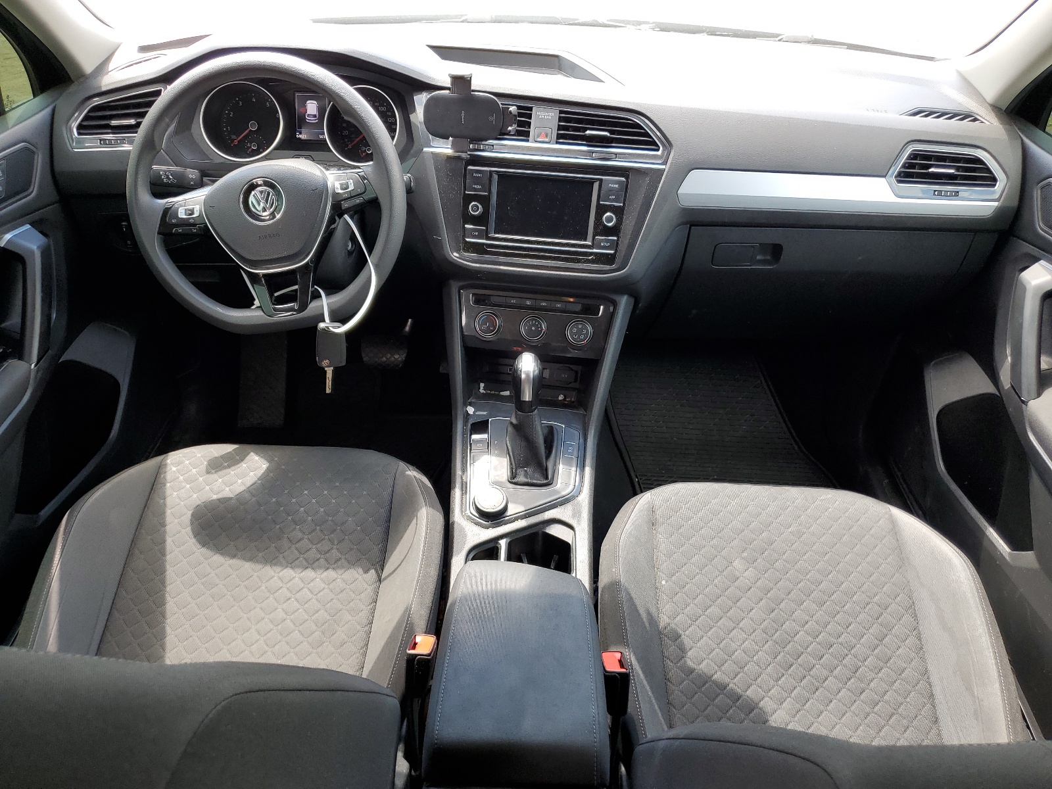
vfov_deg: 53.1
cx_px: 526
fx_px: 790
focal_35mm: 26
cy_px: 394
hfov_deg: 67.3
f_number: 1.5
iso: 50
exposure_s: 1/167
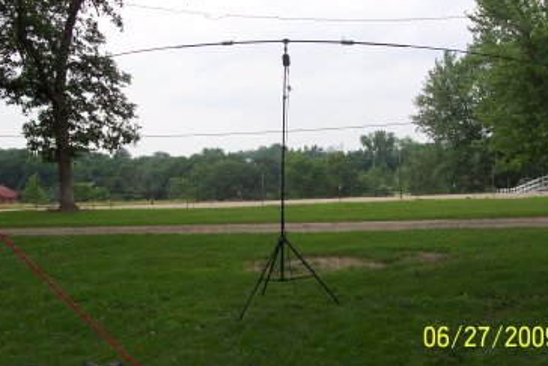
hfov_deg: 41.9
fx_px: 716
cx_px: 292
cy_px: 148
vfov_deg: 28.6
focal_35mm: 47
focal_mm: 8
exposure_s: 1/350
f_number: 4.8
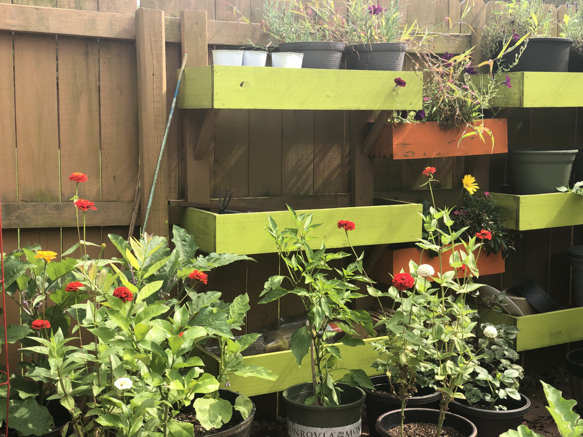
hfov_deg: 36.8
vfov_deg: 28.0
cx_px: 292
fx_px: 876
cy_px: 218
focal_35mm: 52
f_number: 2.4
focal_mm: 6
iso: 16
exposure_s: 1/223
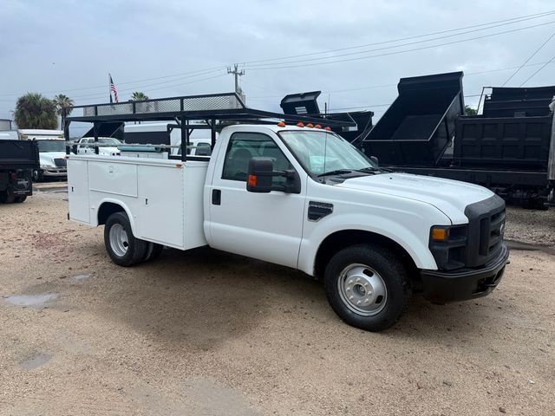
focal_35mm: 24
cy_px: 208
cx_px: 278
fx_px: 385
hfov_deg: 71.6
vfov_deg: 56.8
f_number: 1.78
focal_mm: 6.76
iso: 80
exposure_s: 1/1770
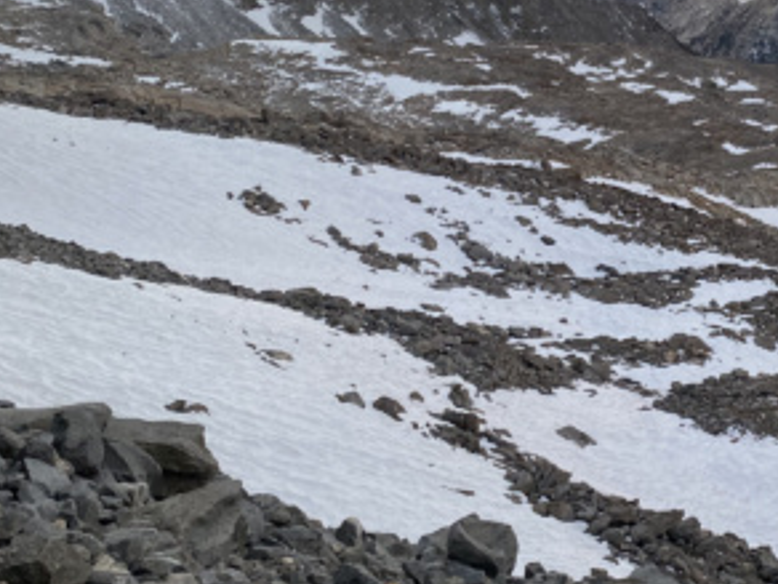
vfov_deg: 25.6
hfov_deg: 31.9
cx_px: 725
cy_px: 213
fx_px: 1281
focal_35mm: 57
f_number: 1.8
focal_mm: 4.25
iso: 125
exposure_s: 1/118
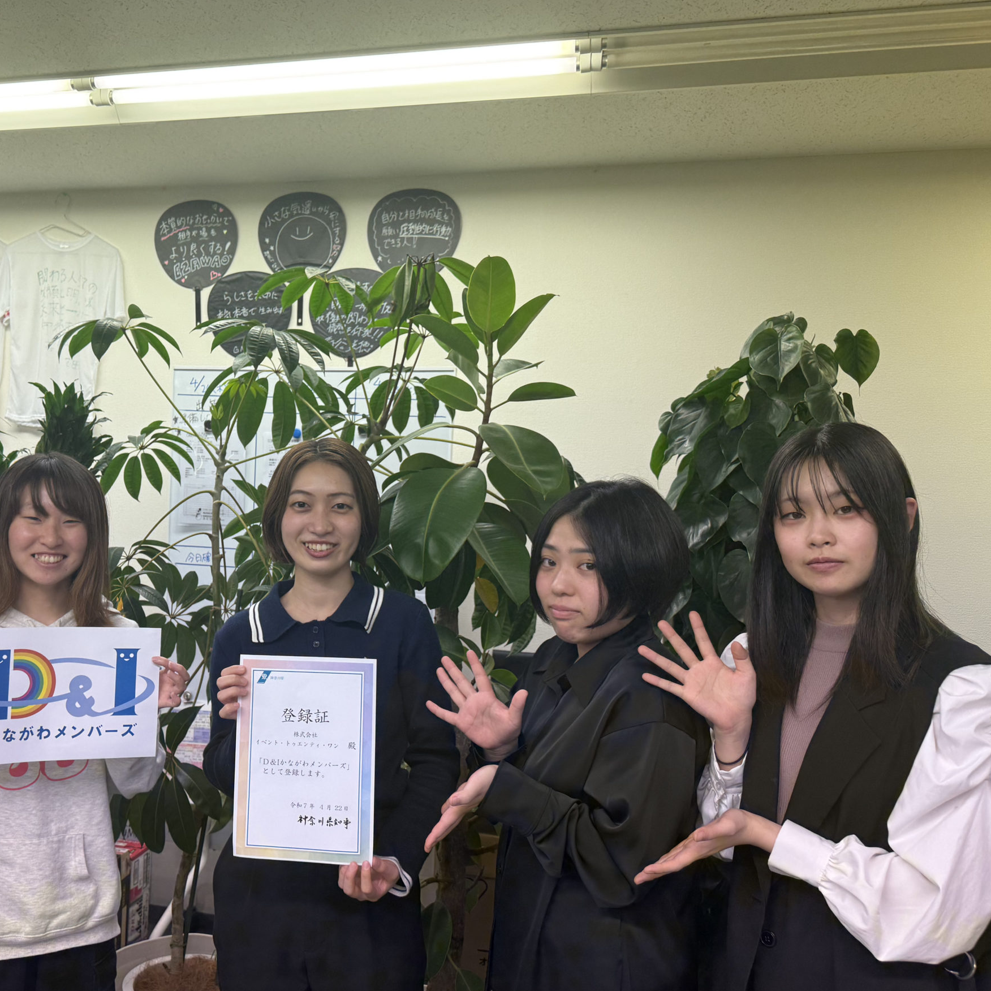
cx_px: 311
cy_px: 533
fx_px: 1004
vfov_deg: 52.5
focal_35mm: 31
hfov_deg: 51.3
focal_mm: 6.76
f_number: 1.78
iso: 100
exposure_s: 1/100
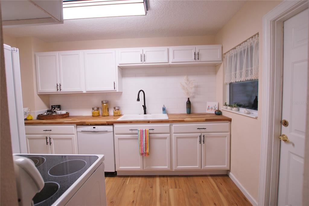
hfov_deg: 94.9
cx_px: 154
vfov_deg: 72.2
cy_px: 103
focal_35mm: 16
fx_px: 142
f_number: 4
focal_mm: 11
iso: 200
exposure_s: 1/60
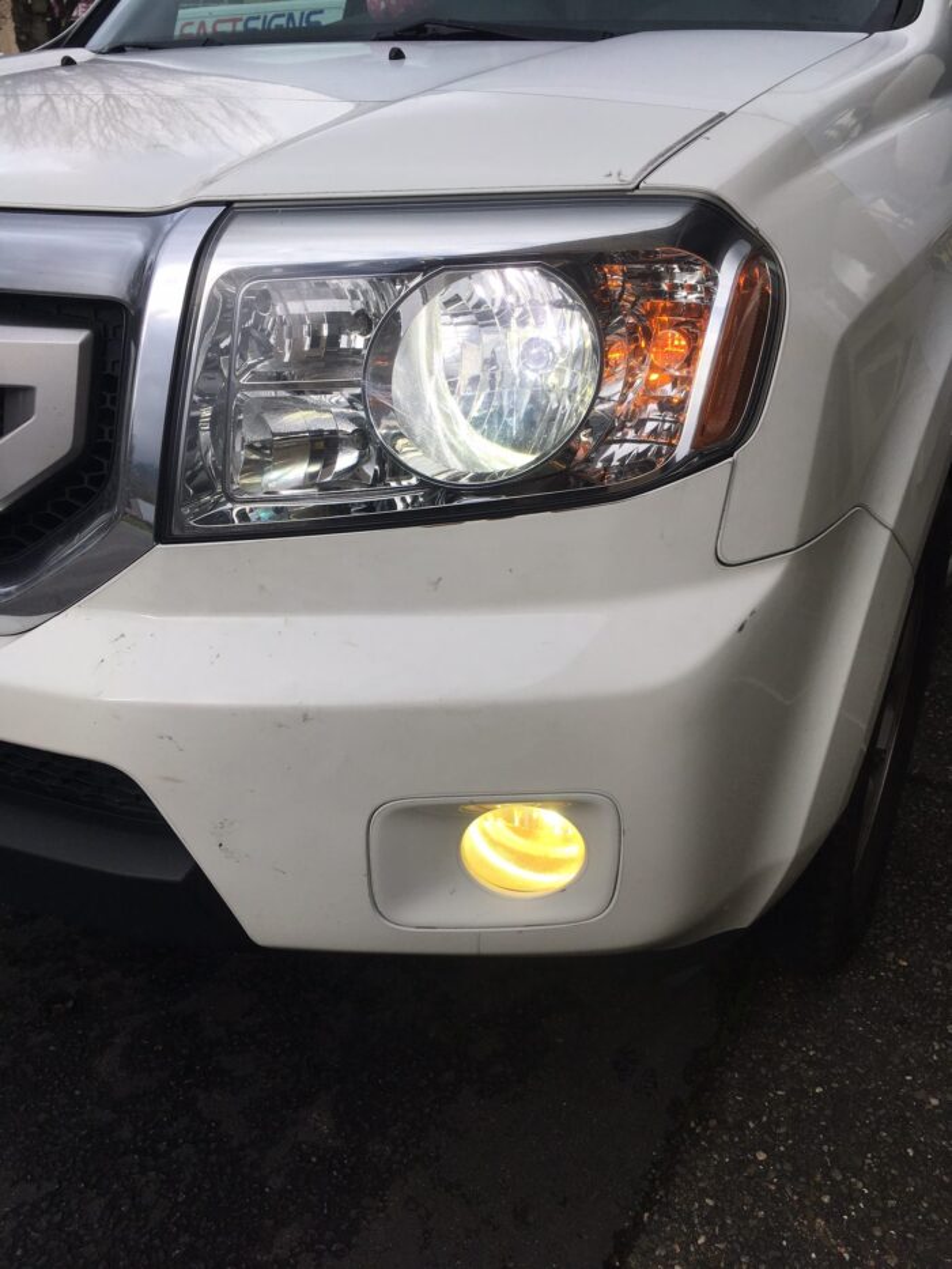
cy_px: 634
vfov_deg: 61.7
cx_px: 476
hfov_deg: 48.2
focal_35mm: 29
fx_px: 1063
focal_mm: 4.15
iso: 25
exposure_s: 1/610
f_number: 2.2
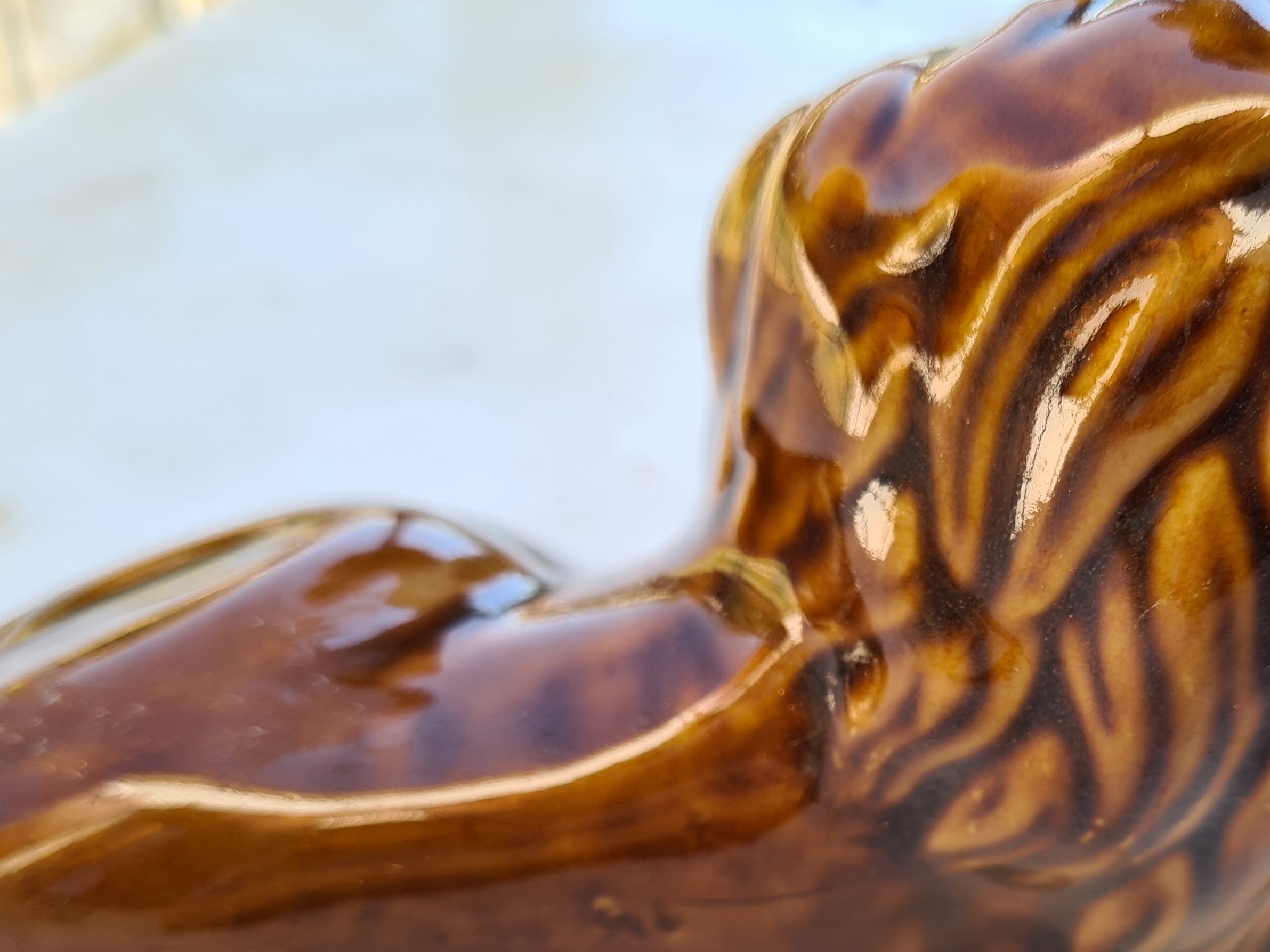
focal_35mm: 44
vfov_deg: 32.1
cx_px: 889
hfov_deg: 42.1
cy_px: 747
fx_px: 1614
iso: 50
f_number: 1.8
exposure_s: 1/349
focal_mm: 5.4
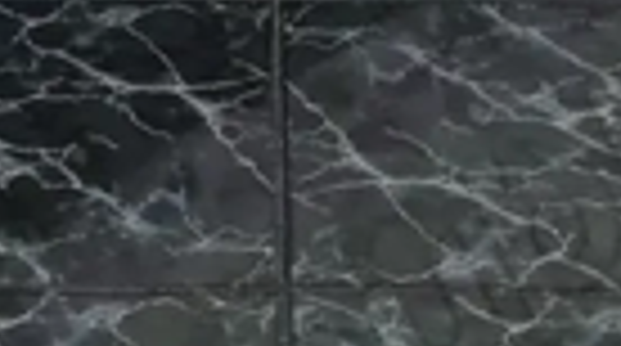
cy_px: -953
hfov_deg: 10.9
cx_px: 189
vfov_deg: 5.4
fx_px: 3254
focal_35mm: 198
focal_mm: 7
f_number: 1.8
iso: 160
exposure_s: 1/50
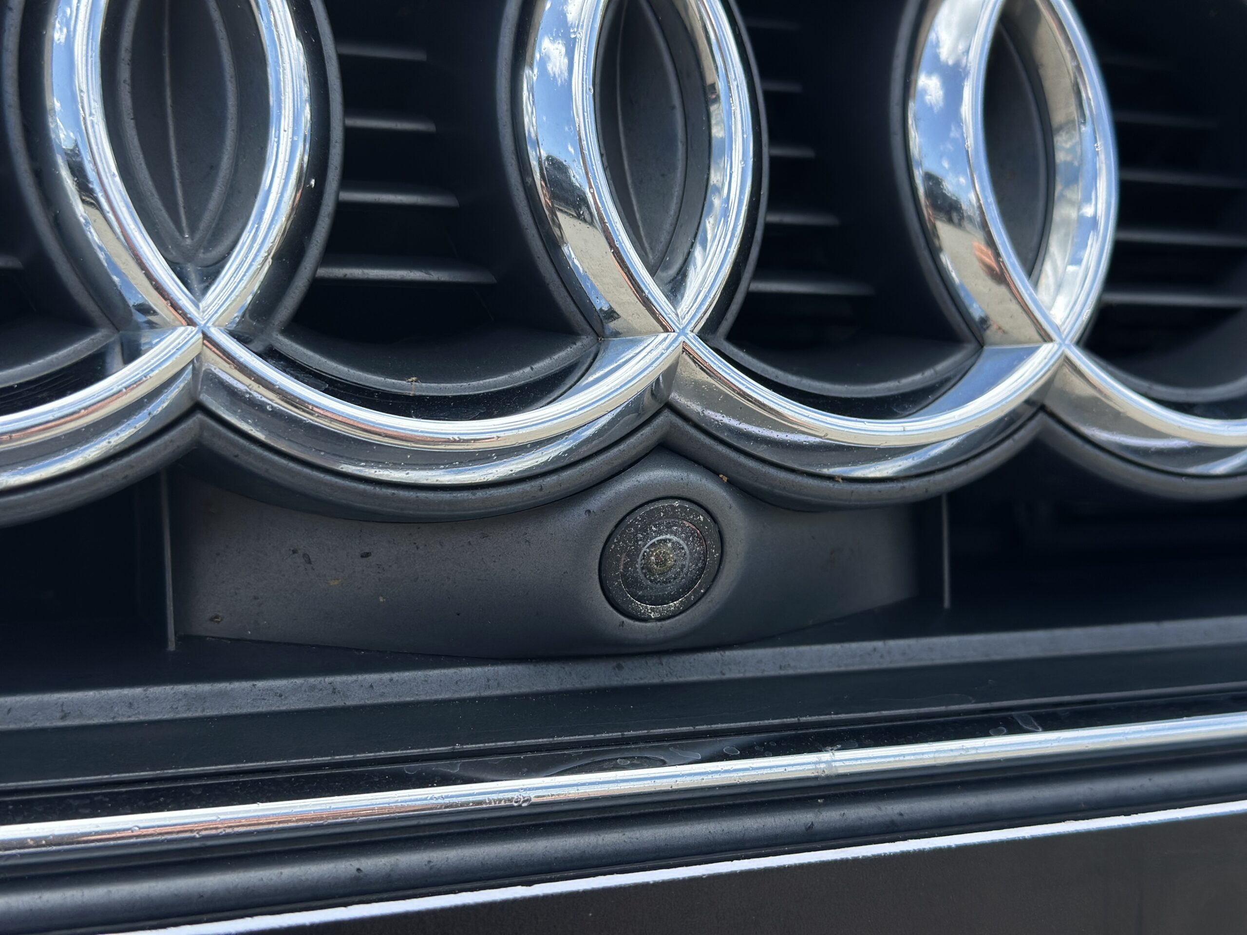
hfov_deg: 39.7
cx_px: 624
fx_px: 1729
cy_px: 468
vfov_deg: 30.3
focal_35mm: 48
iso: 80
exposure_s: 1/2160
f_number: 1.78
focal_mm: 6.86
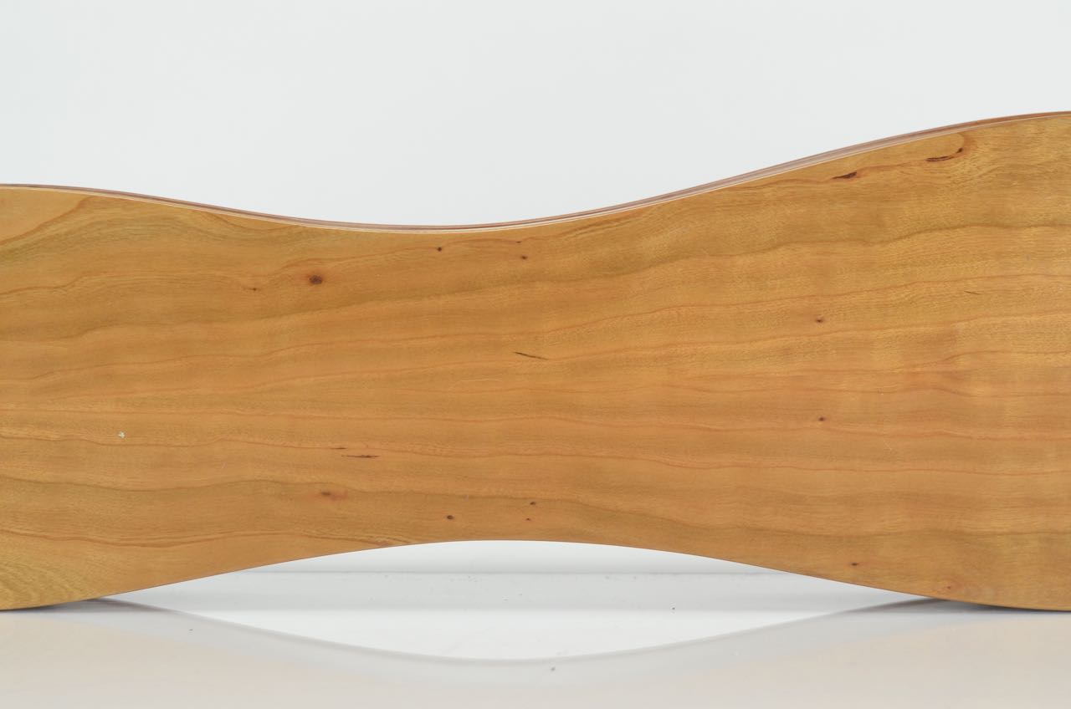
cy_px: 354
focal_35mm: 90
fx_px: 2672
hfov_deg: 22.7
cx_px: 536
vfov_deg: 15.1
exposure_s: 1/125
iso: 640
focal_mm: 60
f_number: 5.6
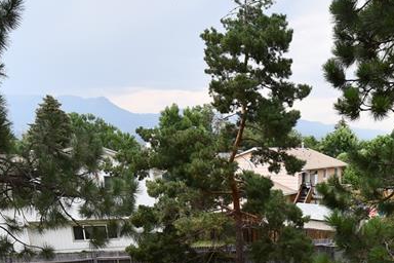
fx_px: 438
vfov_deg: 28.2
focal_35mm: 40
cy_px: 332
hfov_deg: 47.0
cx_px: 285
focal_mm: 10
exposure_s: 1/160
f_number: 6.3
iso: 100
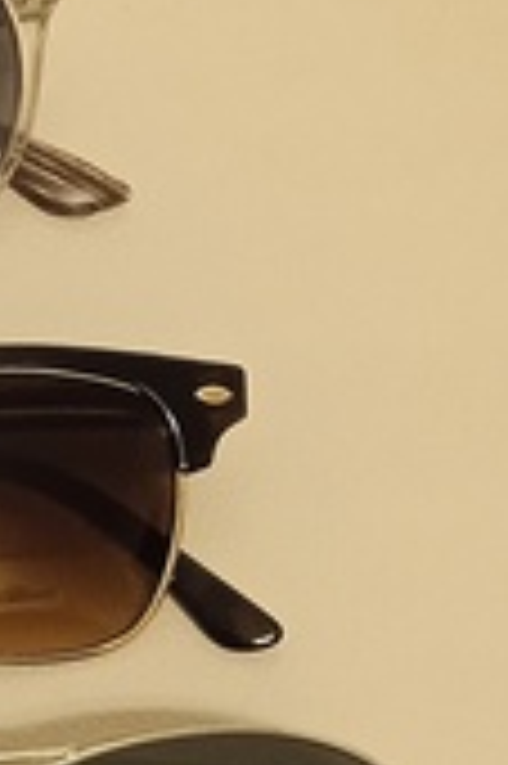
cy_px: 360
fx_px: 2906
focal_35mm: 137
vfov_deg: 15.0
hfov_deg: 8.9
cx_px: -751
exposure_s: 1/20
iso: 743
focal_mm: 3.43
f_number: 2.2
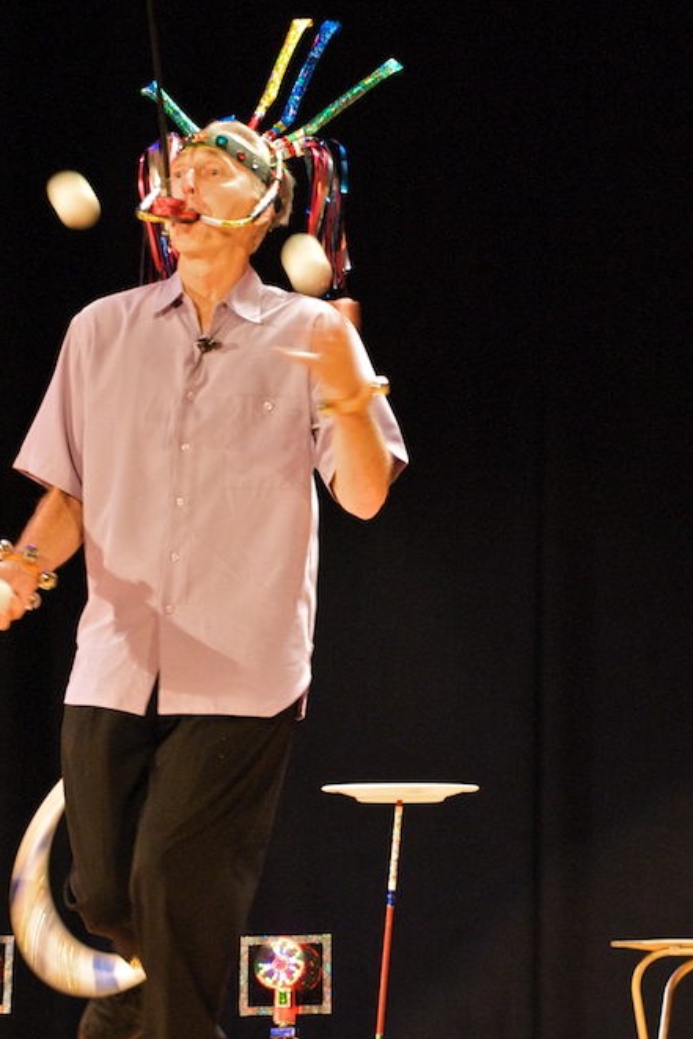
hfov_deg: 6.6
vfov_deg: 9.8
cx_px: 250
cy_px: 593
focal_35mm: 209
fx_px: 6031
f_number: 2.8
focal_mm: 135
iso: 6400
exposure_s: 1/50
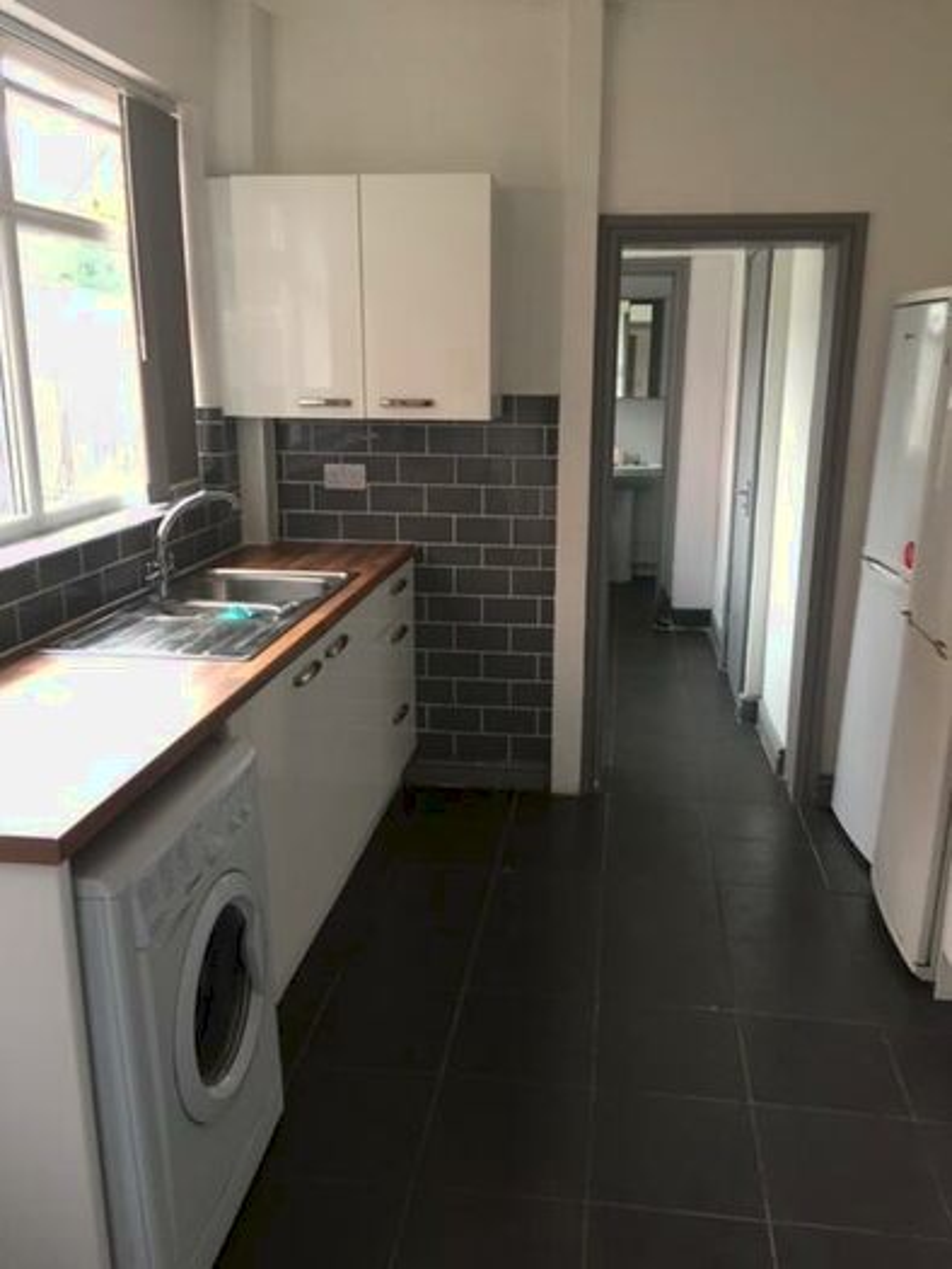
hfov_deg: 48.2
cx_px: 476
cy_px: 634
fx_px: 1063
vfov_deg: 61.6
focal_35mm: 29
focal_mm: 4.15
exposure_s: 1/33
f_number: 2.2
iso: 100
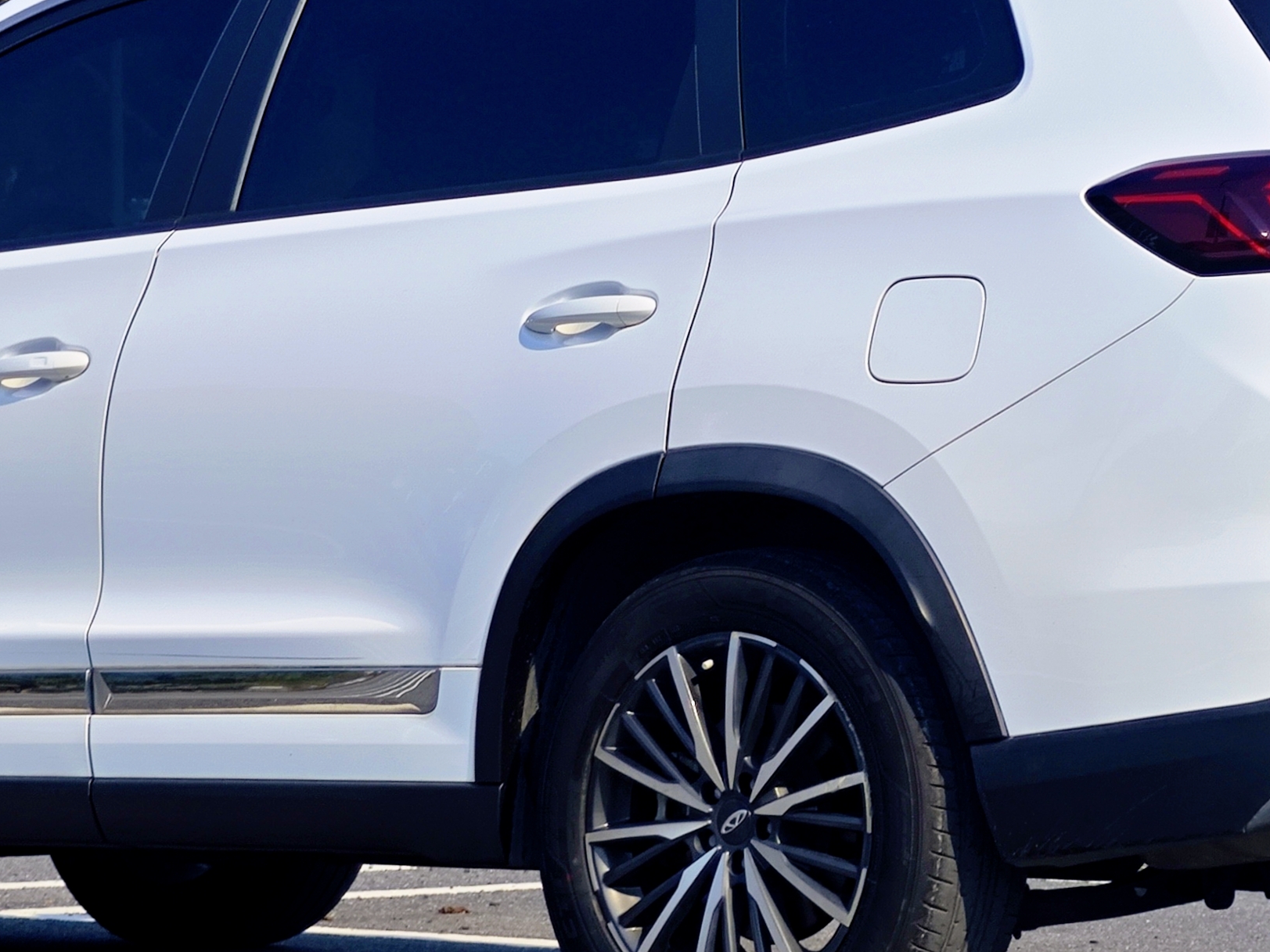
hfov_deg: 10.6
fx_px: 6824
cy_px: 262
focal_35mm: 186
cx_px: 616
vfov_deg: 8.0
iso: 50
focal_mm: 9
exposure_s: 1/1089
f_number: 2
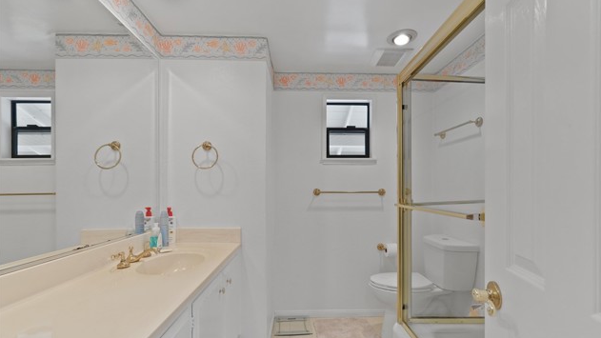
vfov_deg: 63.6
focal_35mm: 17
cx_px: 302
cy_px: 194
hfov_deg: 95.9
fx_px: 271
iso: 1000
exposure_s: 1/15
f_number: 5.6
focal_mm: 16
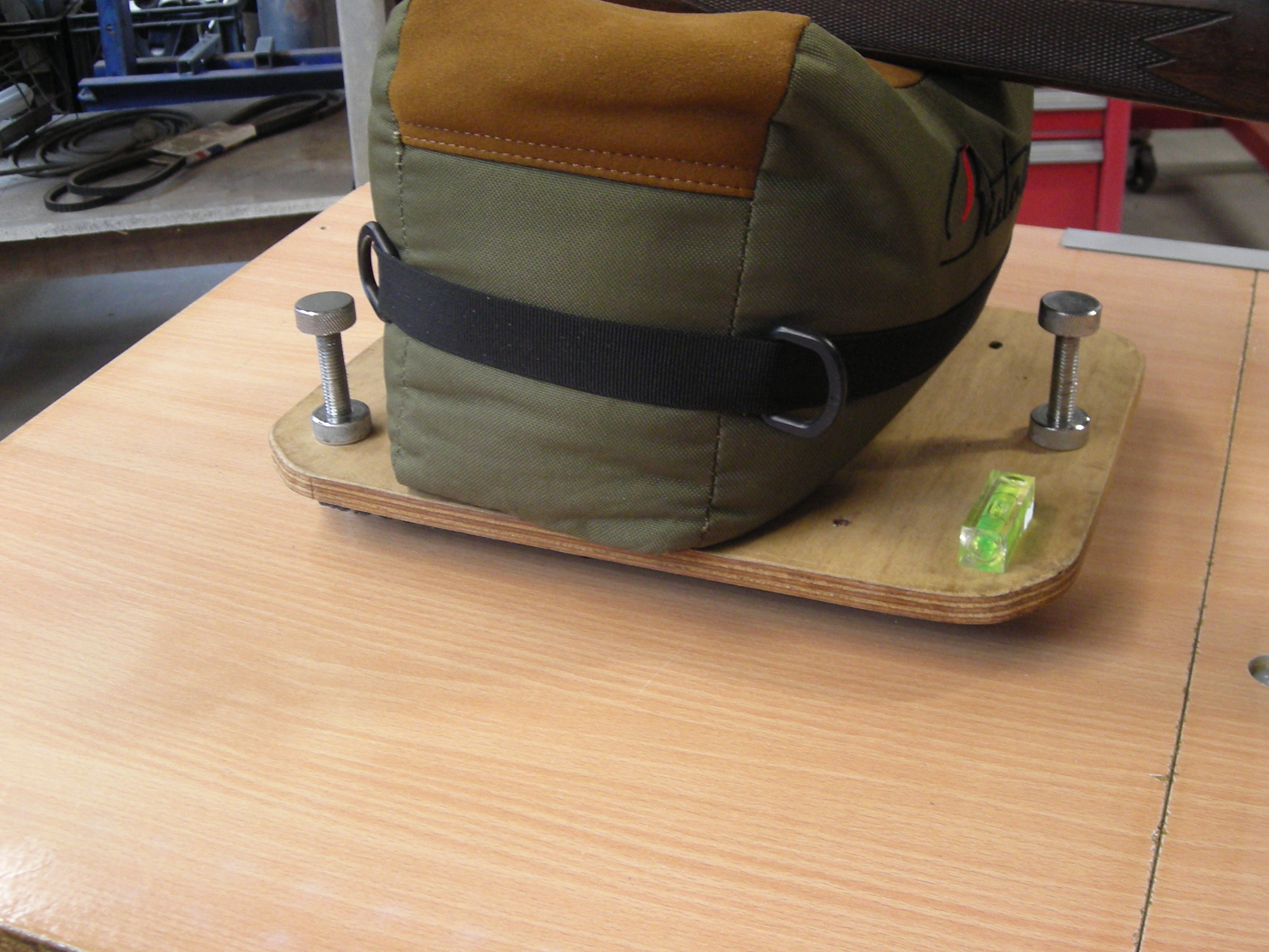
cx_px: 673
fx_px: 1687
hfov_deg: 41.2
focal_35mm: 46
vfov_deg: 31.4
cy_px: 382
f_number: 3.2
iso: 200
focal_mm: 6.3
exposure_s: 1/17.3
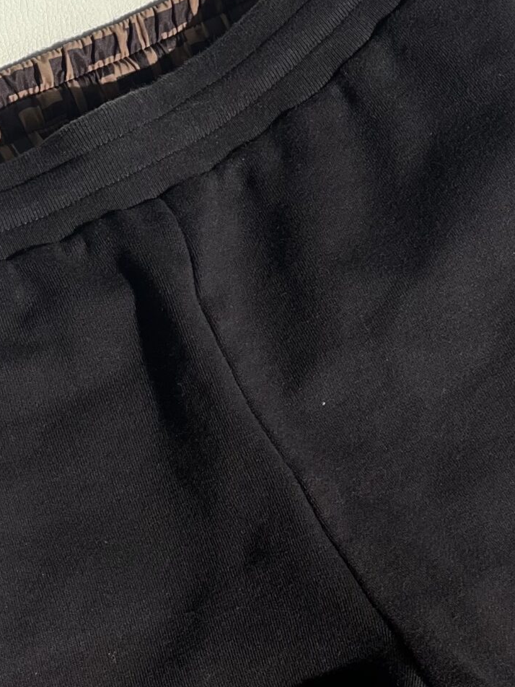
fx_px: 4106
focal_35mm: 207
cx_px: 141
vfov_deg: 9.5
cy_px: 532
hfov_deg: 7.2
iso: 32
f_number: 2.8
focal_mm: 9
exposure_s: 1/273
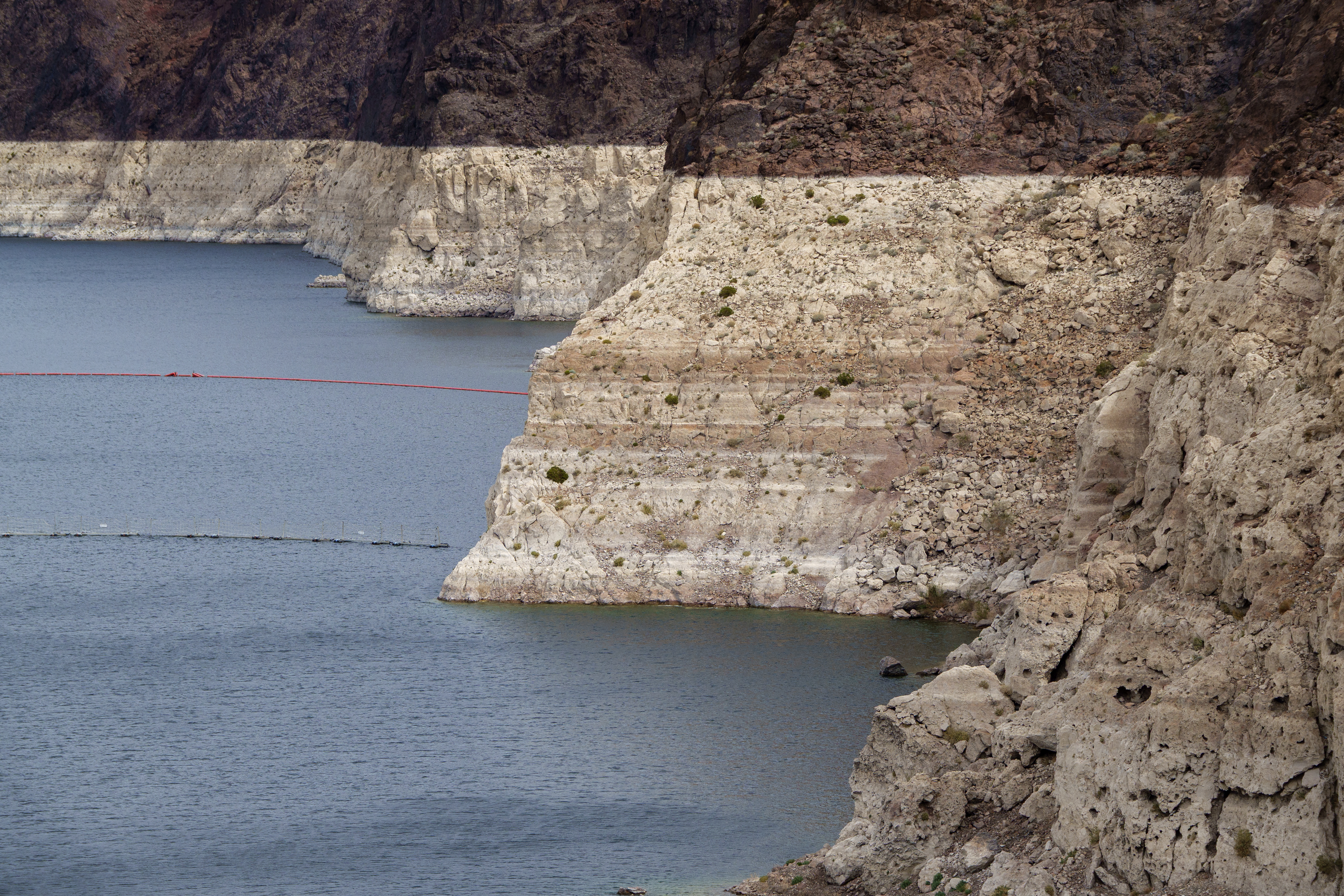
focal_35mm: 127
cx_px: 672
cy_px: 448
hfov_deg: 16.1
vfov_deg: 10.8
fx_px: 4741
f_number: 4
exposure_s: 1/800
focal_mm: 46.41
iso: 100
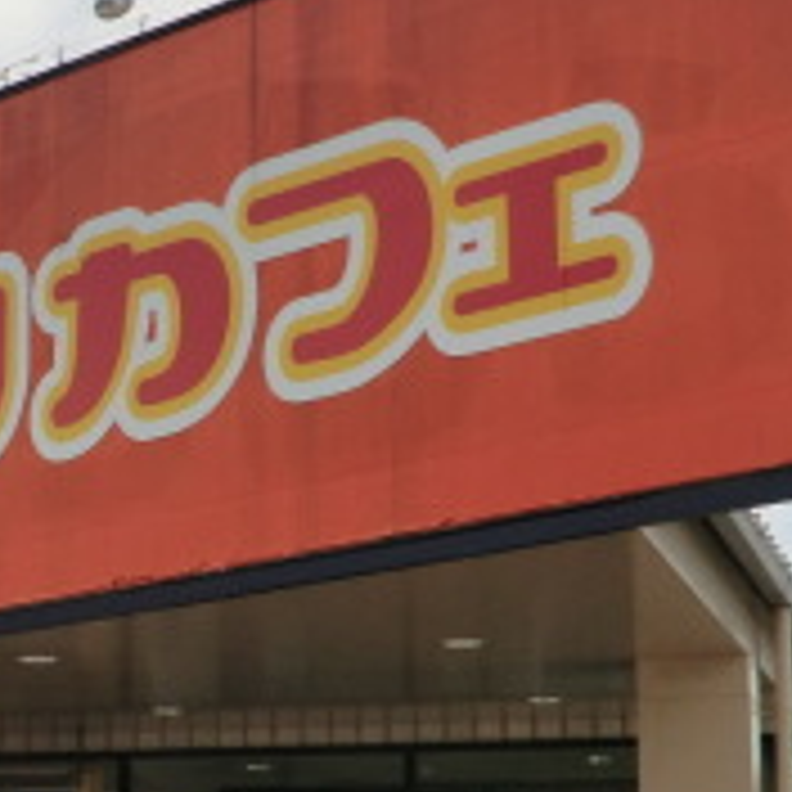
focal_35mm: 109
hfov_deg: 15.5
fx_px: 2821
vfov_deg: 15.9
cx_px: -112
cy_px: 531
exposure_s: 1/320
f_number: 8.4
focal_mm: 6.1
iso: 80
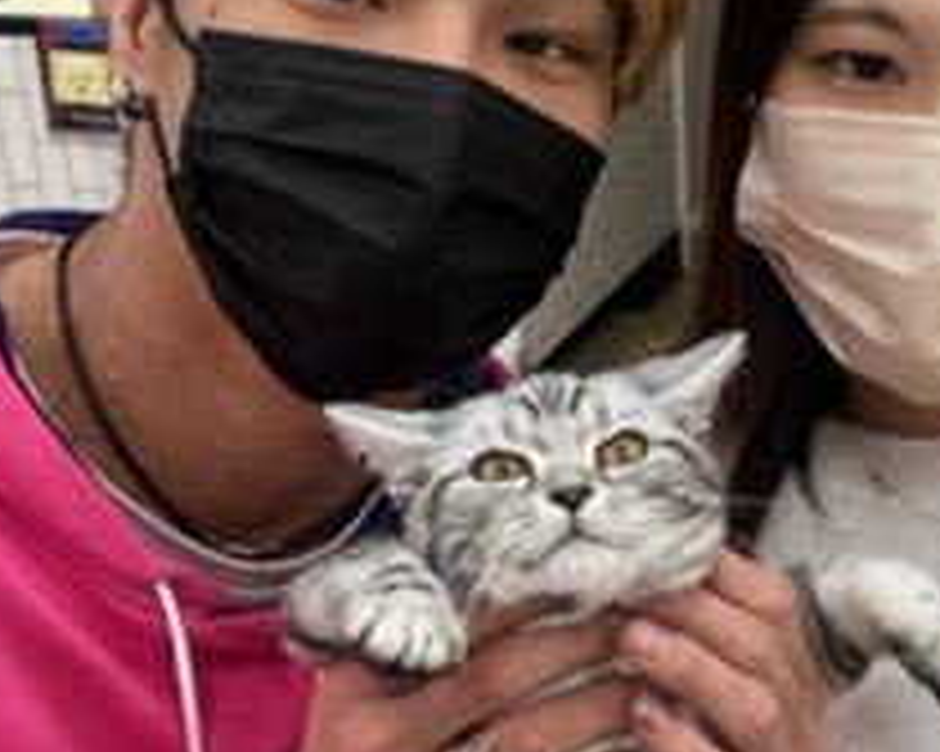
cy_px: 486
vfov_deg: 20.9
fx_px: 2030
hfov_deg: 25.8
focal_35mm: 73
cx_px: 702
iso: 80
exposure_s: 1/120
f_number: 1.5
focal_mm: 5.7
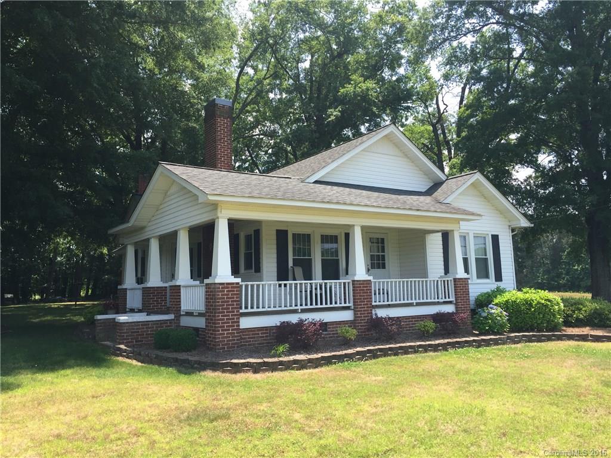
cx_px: 306
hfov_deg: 61.7
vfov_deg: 48.2
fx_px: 512
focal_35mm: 29
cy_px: 229
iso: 32
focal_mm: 4.15
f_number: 2.2
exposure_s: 1/732
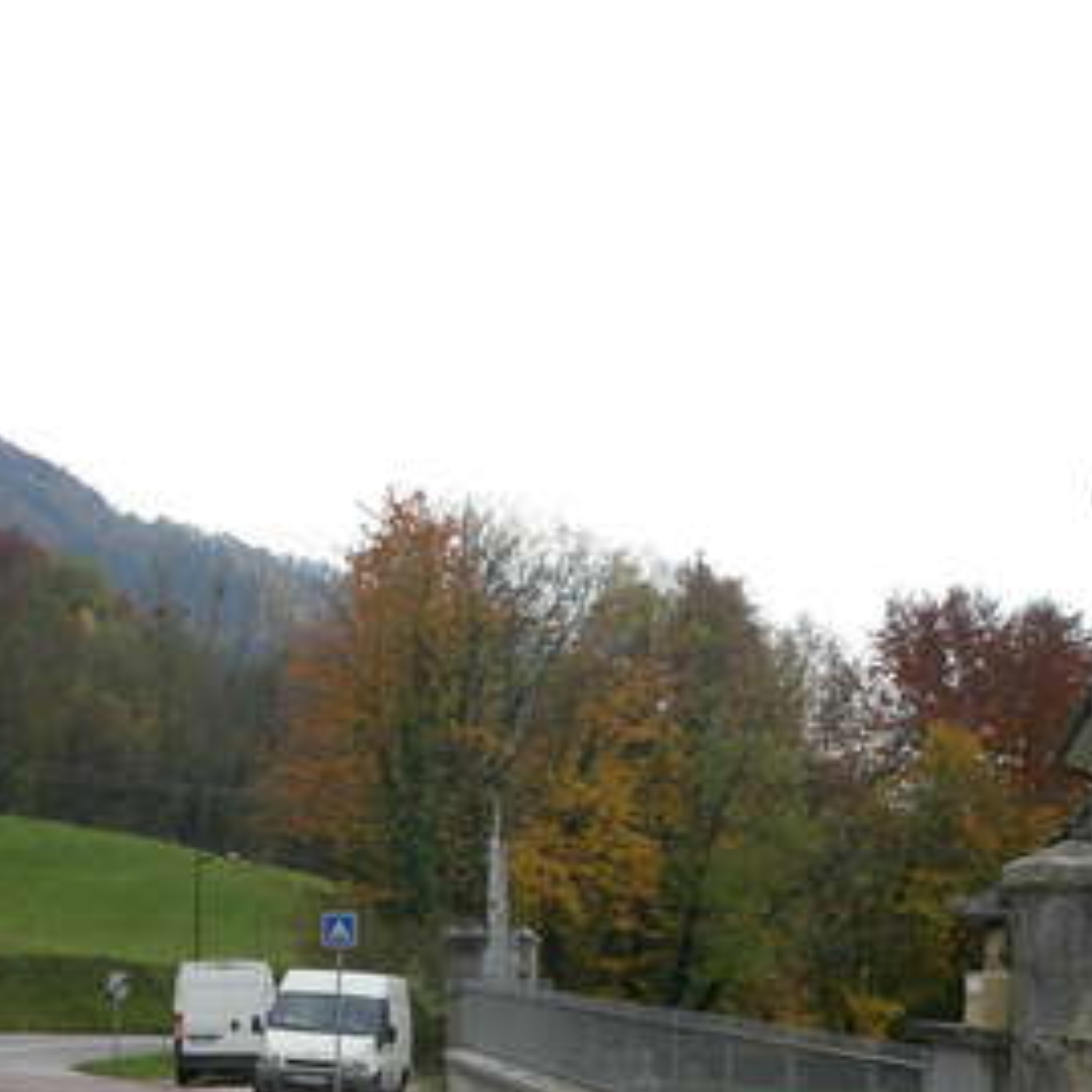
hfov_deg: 23.0
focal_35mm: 75
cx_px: 467
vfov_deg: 22.8
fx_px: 2677
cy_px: 820
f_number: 2.9
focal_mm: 6.3
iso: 79
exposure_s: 1/332
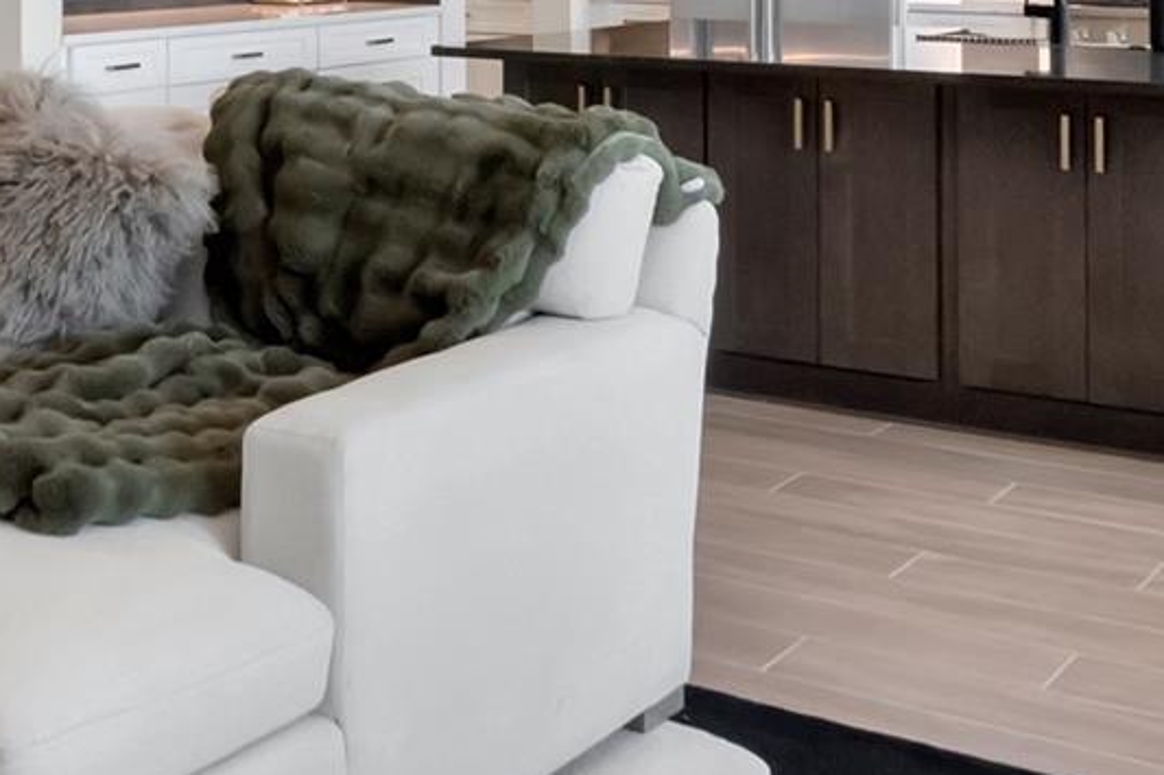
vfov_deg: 20.6
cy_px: -59
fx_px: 2036
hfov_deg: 30.7
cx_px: 155
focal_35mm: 63
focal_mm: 14
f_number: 13
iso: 1250
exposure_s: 1/30
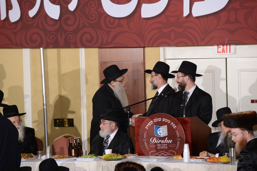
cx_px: 128
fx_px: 1428
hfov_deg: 10.3
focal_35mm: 200
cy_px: 86
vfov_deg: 6.9
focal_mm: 200
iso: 400
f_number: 7.1
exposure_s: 1/200
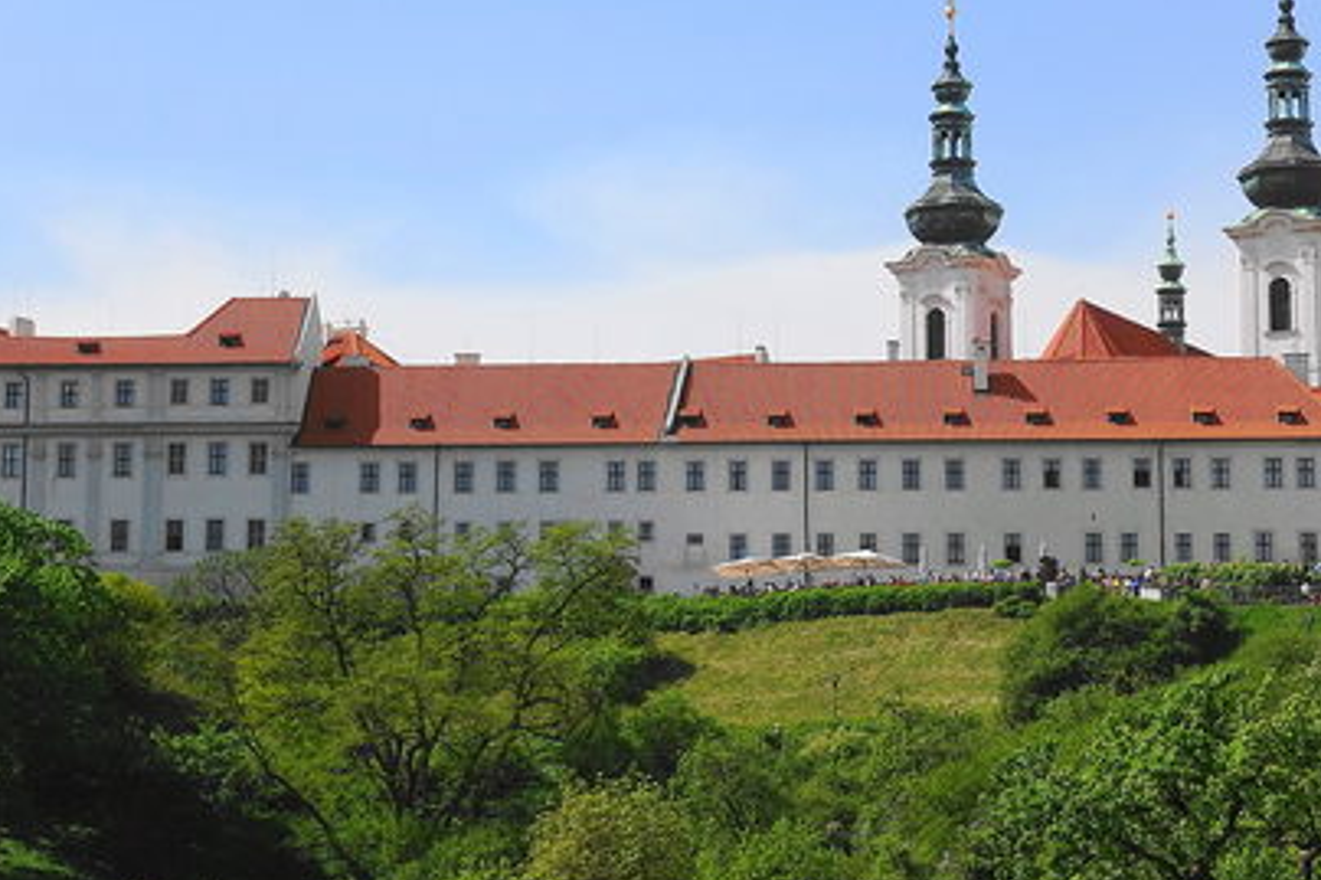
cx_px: 602
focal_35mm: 98
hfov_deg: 20.8
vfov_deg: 13.9
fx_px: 3594
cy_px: 272
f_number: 5.6
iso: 125
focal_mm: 24.28
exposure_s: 1/640
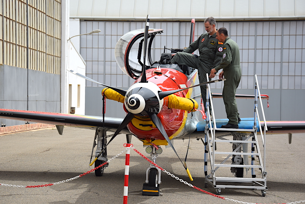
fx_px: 789
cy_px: 102
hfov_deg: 21.9
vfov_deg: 14.7
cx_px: 152
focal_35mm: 93
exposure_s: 1/800
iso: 200
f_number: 7.1
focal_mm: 62
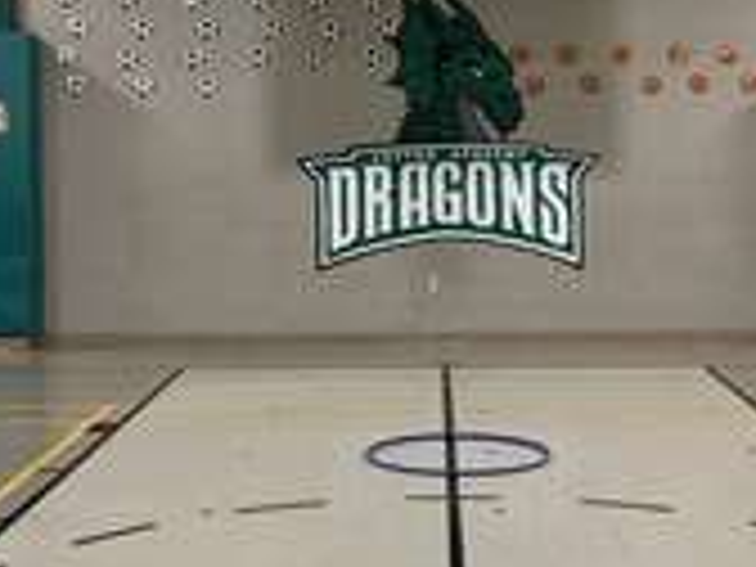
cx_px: 441
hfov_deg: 28.1
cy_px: 212
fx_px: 1507
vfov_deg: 21.3
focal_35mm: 69
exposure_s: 1/15
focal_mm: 4.15
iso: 50
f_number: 2.2
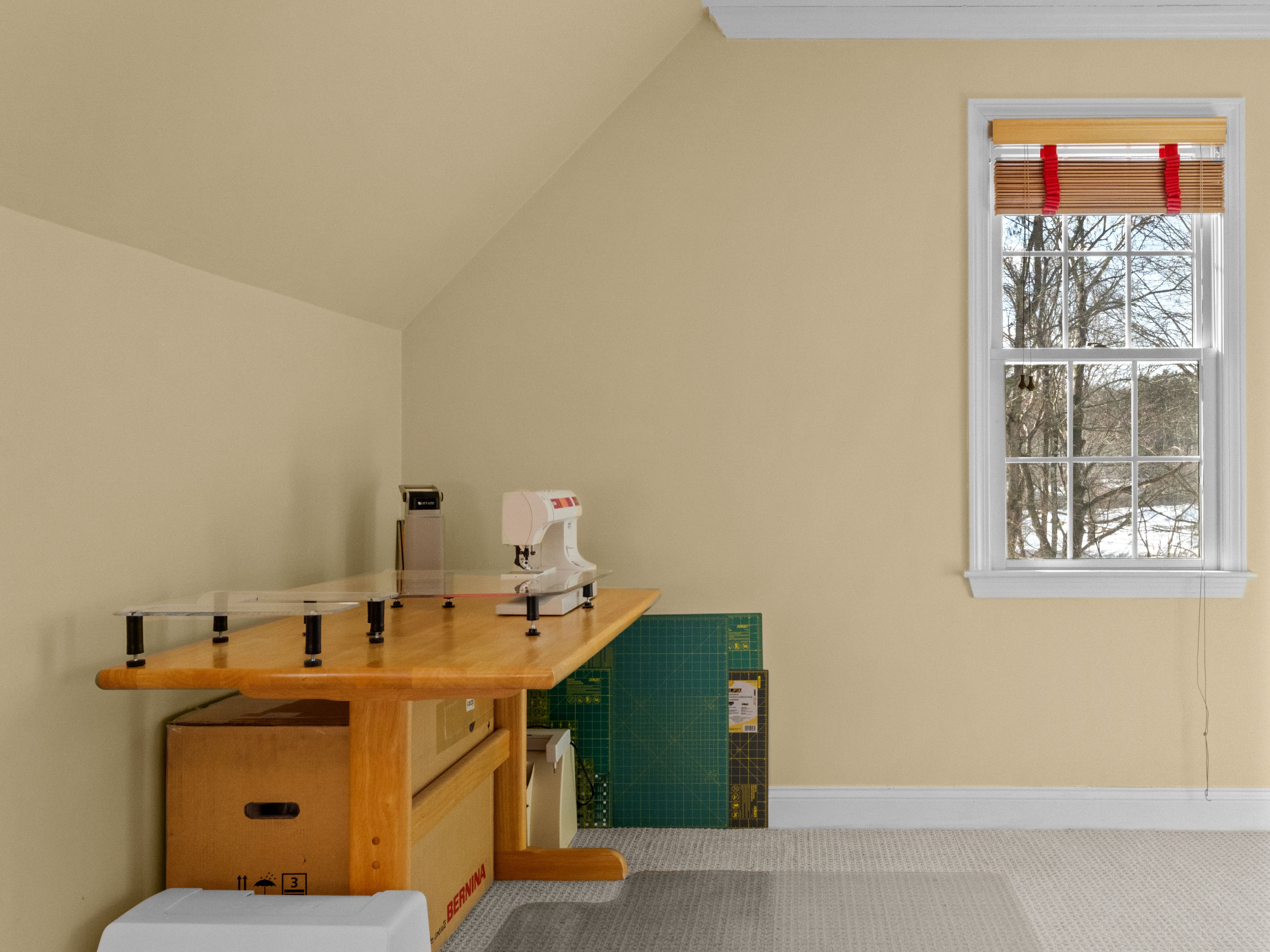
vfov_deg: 48.8
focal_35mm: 29
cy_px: 445
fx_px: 1050
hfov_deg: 61.5
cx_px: 791
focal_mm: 15.9
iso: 1600
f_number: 11
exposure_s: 1/15
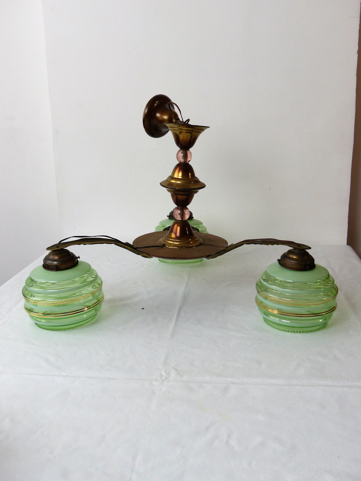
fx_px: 487
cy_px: 240
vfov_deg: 52.6
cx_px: 180
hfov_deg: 40.7
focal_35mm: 35
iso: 100
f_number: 2.8
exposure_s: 1/60
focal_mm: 6.2
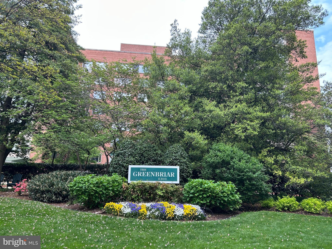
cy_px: 124
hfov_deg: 67.3
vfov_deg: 53.1
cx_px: 166
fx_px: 249
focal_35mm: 26
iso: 50
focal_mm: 5.7
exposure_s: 1/461
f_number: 1.5
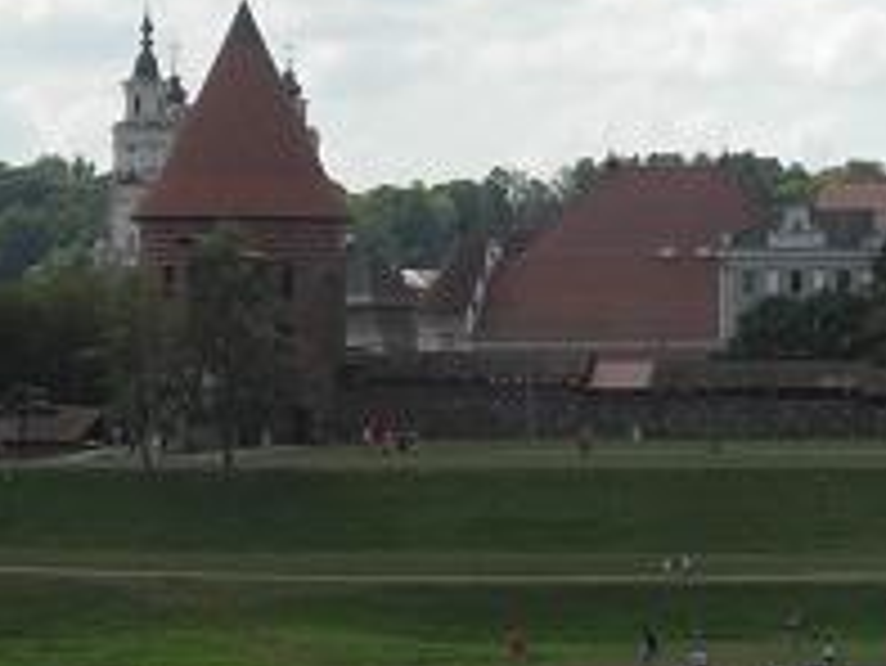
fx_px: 5660
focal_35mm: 221
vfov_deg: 6.7
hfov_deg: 8.8
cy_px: 230
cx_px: 1066
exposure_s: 1/1000
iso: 100
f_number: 4
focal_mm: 18.1
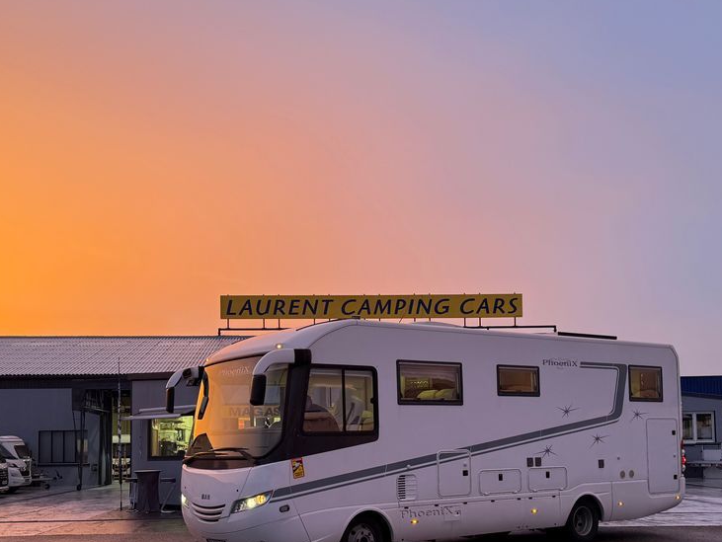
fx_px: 876
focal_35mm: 42
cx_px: 341
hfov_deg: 44.8
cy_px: 405
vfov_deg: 33.7
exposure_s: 1/121
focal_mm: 6.76
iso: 80
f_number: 1.78
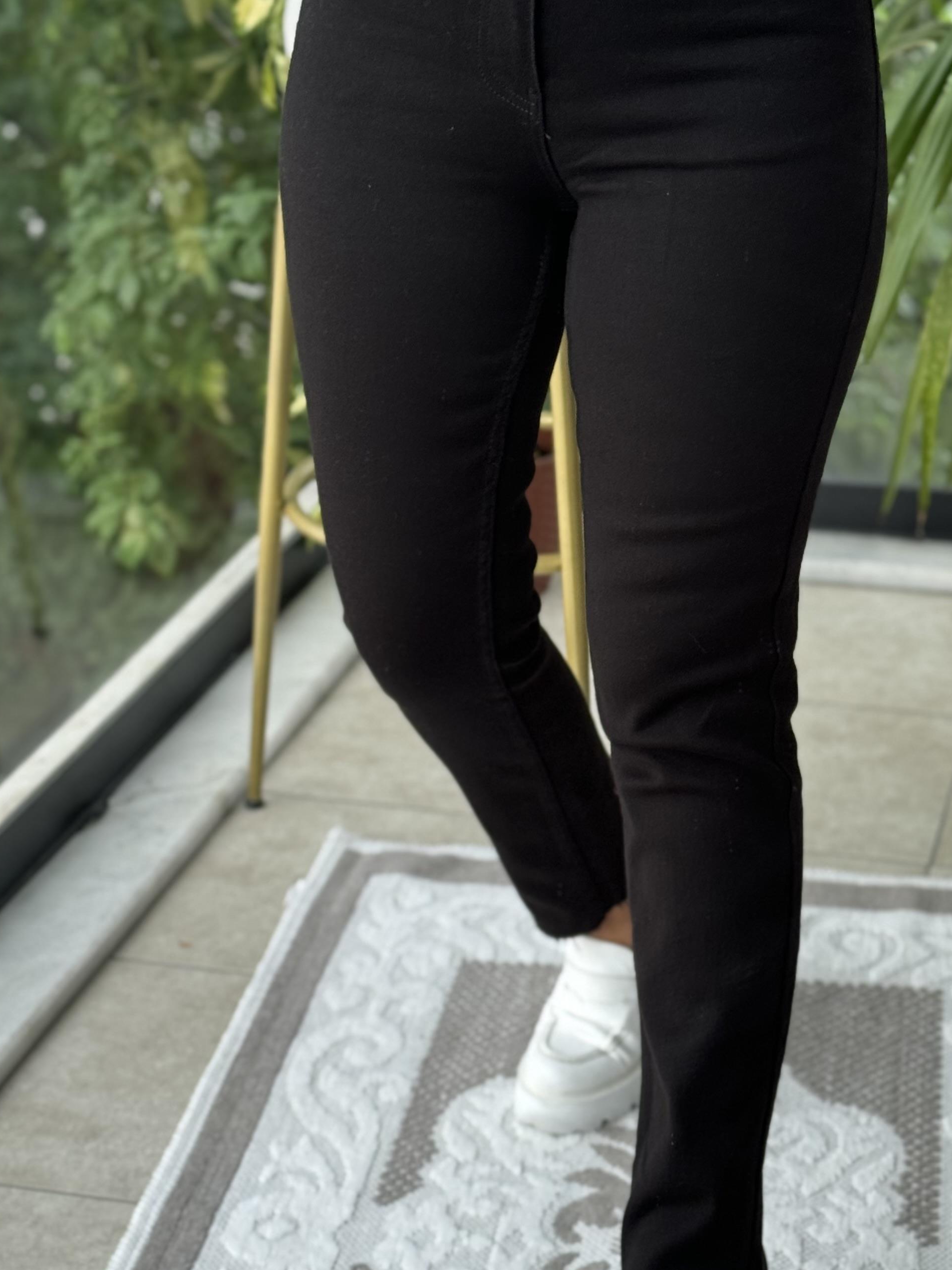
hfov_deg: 19.3
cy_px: 654
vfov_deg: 25.7
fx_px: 2787
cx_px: 613
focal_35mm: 76
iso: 200
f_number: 1.78
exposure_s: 1/60
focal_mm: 6.76
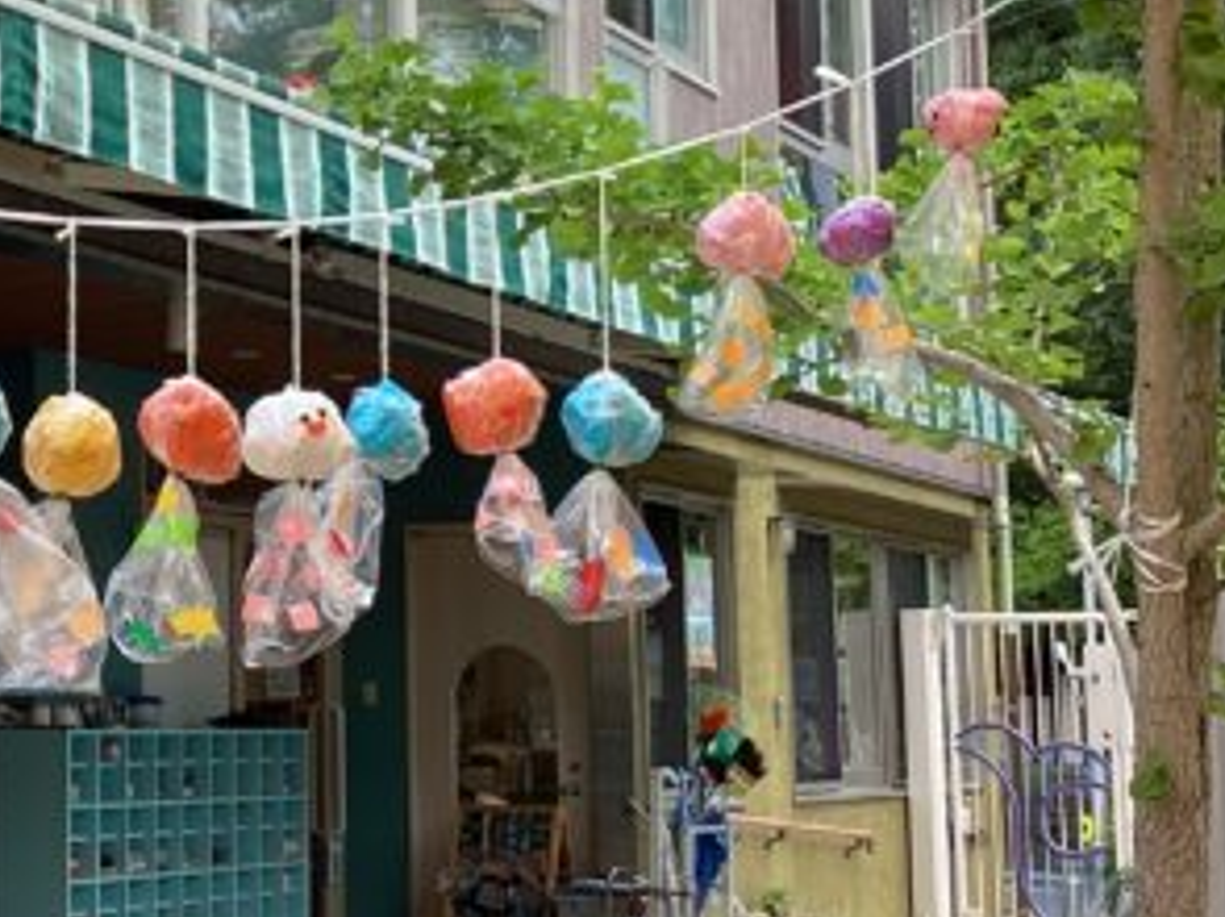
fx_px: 2864
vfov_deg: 18.1
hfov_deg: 23.3
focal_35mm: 81
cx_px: 50
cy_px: 263
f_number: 2.4
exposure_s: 1/178
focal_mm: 3.3
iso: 25
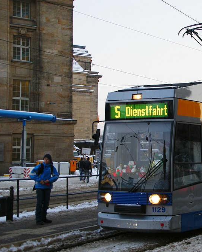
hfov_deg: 24.7
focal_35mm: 60
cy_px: 128
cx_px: 182
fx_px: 448
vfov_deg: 31.4
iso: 200
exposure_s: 1/50
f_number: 4.5
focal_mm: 28
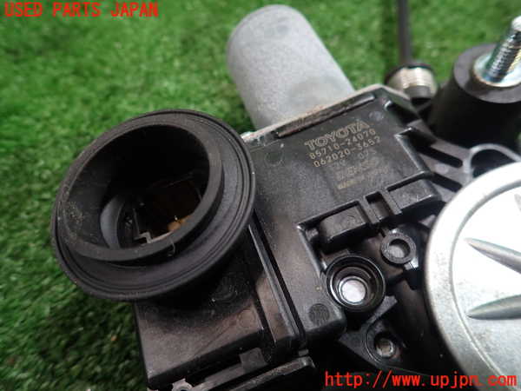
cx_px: 260
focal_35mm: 25
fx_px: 376
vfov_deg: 54.9
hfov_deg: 69.4
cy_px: 196
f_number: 2
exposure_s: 1/30
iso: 200
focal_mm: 4.5
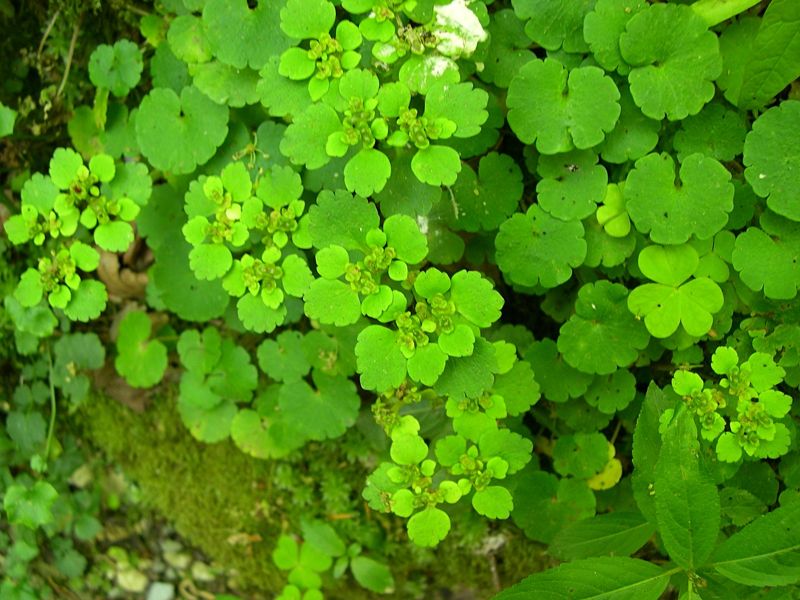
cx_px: 400
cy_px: 300
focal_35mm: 38
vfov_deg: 37.7
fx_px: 878
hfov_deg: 49.0
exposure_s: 1/12
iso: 100
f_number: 2.8
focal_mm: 8
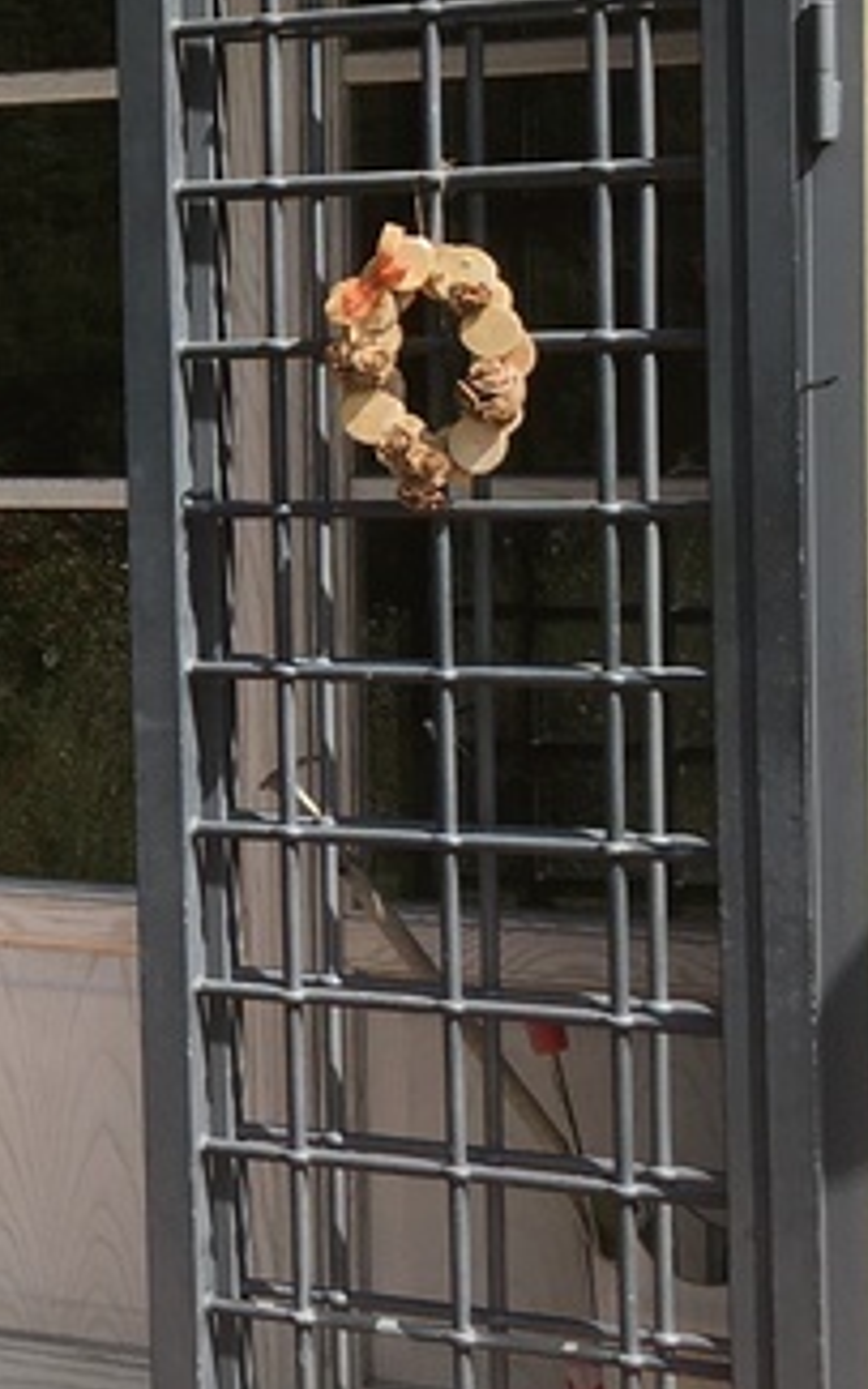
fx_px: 3673
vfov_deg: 21.3
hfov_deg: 12.3
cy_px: 444
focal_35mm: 97
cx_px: -727
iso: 25
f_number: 2.2
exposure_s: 1/927
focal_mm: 4.15
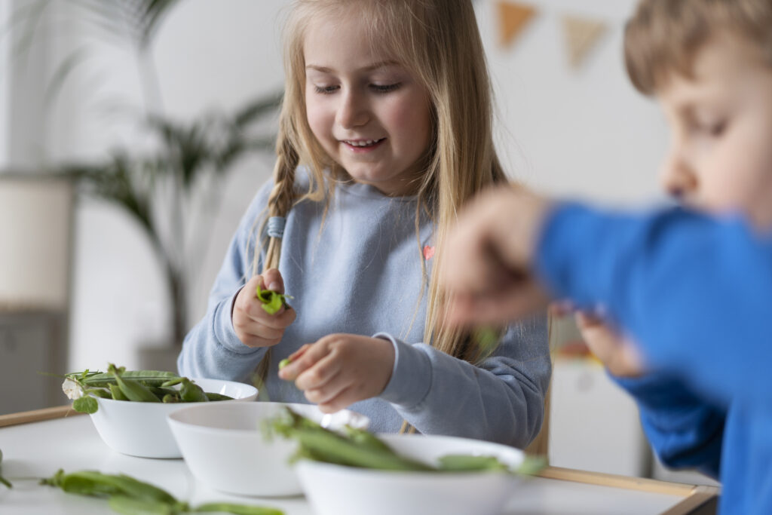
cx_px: 386
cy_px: 258
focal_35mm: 55
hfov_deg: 36.2
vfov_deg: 24.6
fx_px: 1180
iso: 400
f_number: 1.8
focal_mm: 55
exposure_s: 1/250
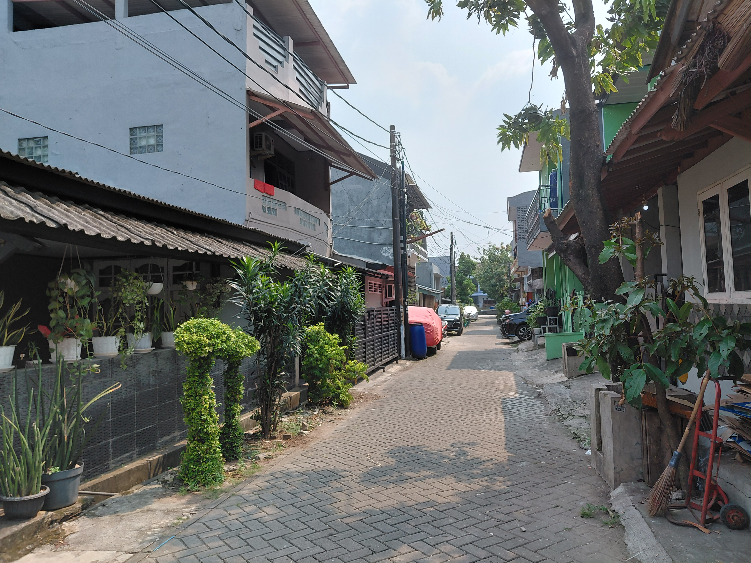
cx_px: 376
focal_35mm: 25
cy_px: 282
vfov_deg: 54.9
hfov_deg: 69.4
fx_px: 542
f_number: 1.8
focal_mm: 4.69
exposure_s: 1/2326
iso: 50
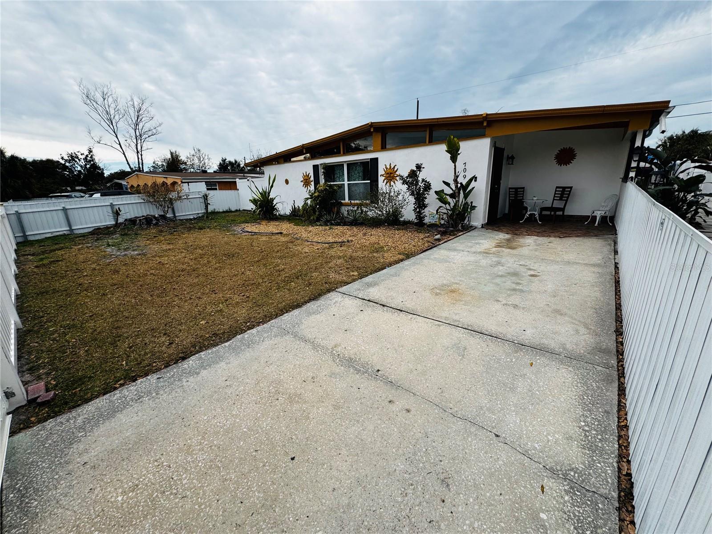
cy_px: 267
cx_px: 356
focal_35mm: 14
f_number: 2.2
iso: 40
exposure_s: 1/681
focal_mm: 2.22
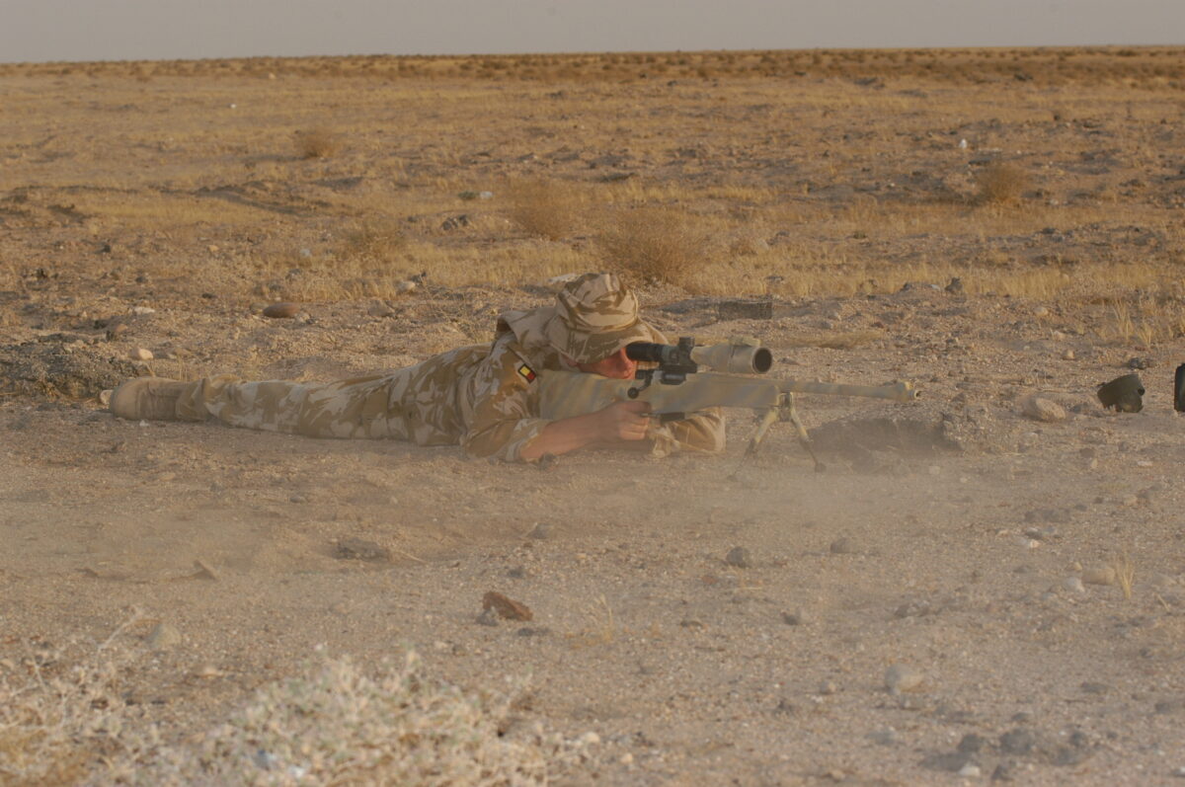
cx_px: 592
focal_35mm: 117
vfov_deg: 11.7
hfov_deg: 17.5
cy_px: 394
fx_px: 3847
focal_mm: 78
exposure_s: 1/180
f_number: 7.1
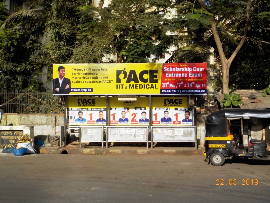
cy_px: 102
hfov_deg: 49.0
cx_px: 135
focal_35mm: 38
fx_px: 296
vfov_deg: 37.7
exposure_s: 1/1250
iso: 125
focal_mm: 5.2
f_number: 3.7
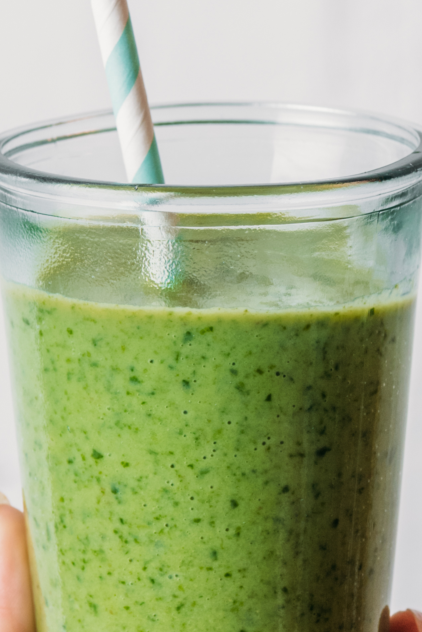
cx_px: 162
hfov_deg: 3.4
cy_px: 361
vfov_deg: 5.1
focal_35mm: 407
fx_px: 7152
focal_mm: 105
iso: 320
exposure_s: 1/125
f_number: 9
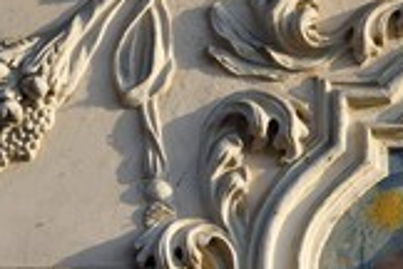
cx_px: 498
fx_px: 4791
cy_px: 281
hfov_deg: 4.8
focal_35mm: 428
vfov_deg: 3.2
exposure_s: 1/250
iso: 400
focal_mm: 165
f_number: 8
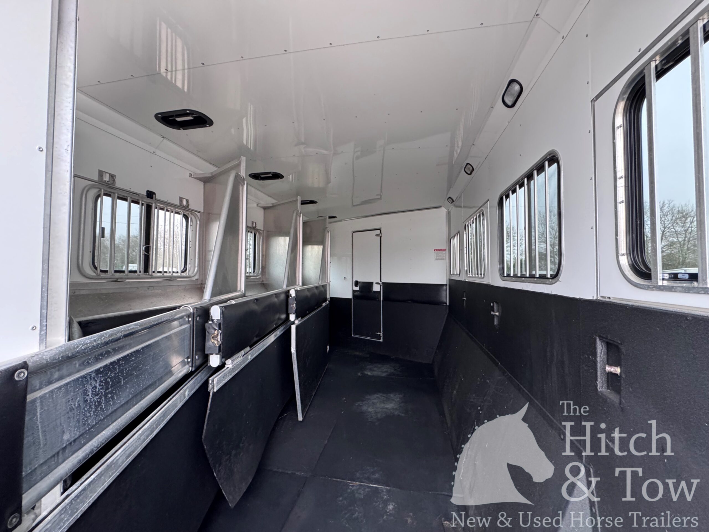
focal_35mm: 14
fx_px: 287
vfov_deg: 85.7
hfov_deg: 102.1
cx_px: 354
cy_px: 266
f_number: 2.2
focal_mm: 2.22
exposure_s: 1/93
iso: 320
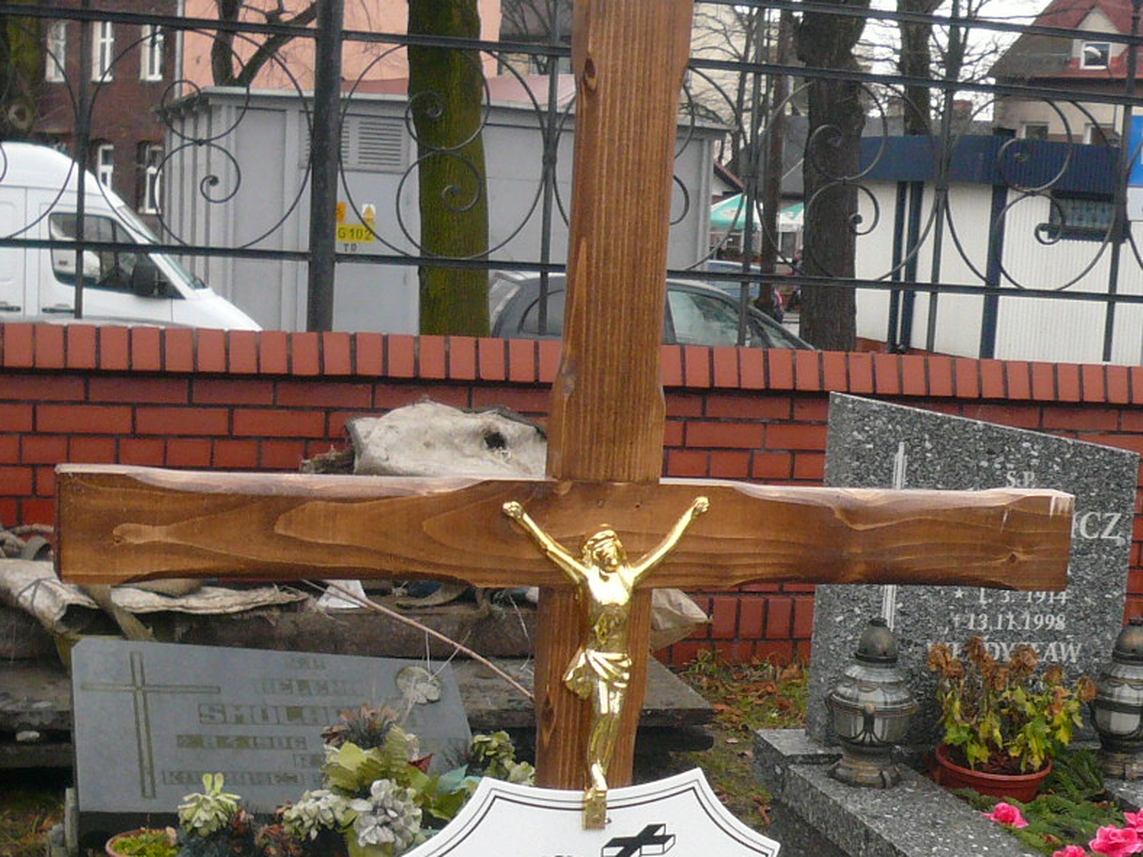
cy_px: 684
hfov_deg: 29.8
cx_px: 679
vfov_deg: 22.3
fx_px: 2146
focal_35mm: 65
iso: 100
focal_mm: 4.6
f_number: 2.8
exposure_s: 1/40
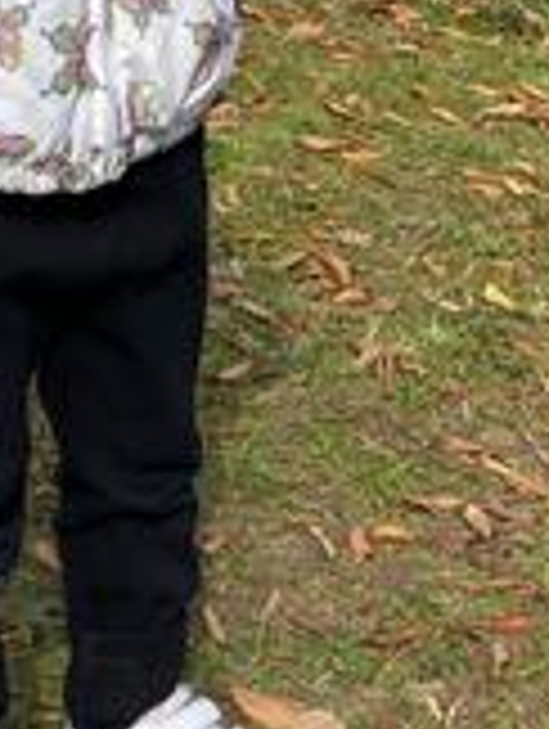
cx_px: 216
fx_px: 1940
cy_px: -160
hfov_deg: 16.1
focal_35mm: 92
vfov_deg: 19.9
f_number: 1.8
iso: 32
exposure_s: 1/1279
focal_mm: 3.99
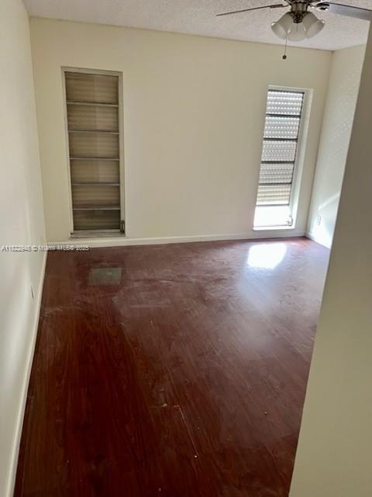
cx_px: 186
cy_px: 248
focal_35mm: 26
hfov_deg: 53.1
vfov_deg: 67.3
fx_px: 373
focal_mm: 5.7
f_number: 1.5
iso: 250
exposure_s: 1/60
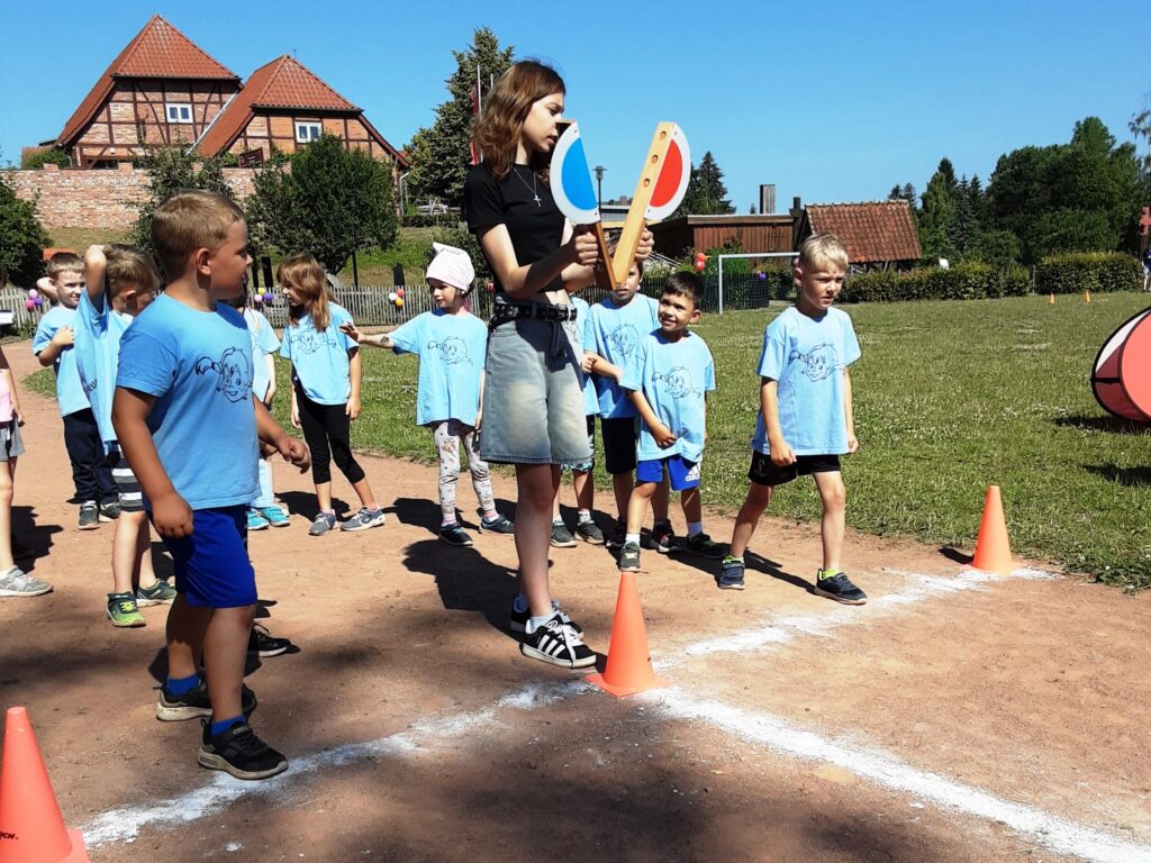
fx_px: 931
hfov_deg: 63.4
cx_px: 576
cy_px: 432
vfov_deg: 49.7
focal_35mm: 28
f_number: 1.9
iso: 40
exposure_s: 1/1931
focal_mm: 2.9
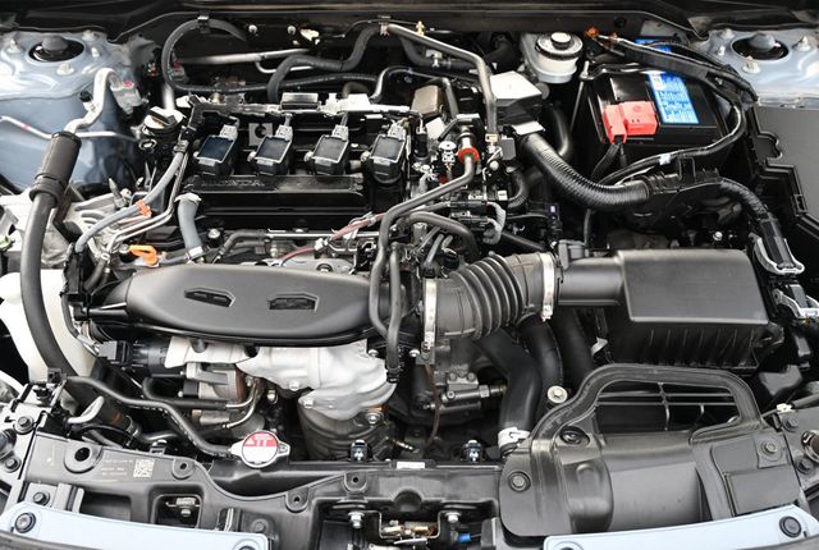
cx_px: 410
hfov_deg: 61.8
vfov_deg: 43.8
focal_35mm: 30
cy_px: 275
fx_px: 684
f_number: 3.8
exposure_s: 1/125
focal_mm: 20
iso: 400
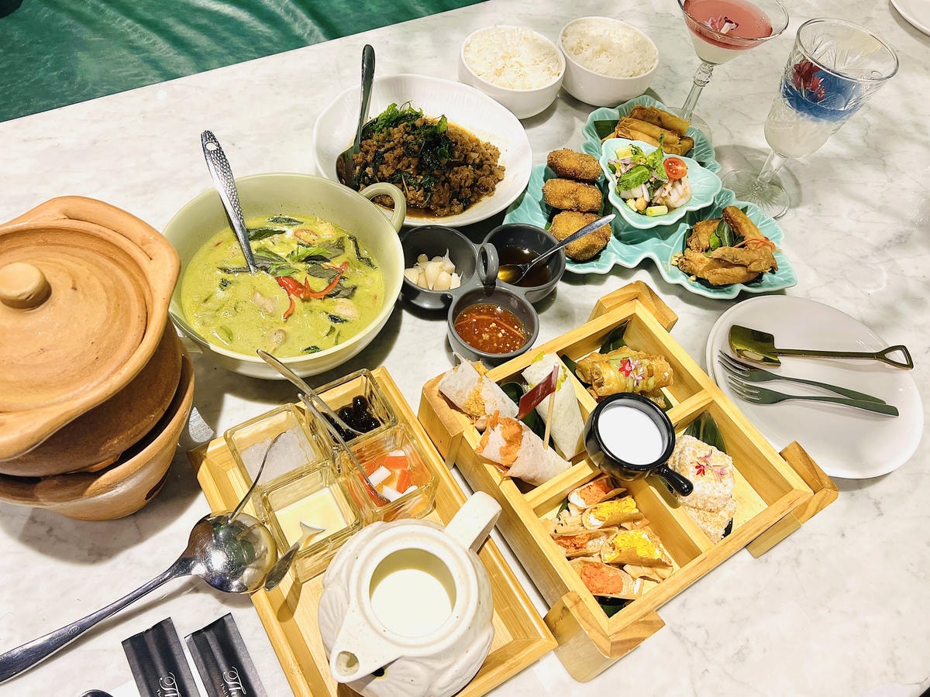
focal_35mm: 26
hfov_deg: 67.3
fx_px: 699
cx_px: 465
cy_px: 348
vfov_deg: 53.1
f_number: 1.5
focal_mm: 5.7
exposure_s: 1/60
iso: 100
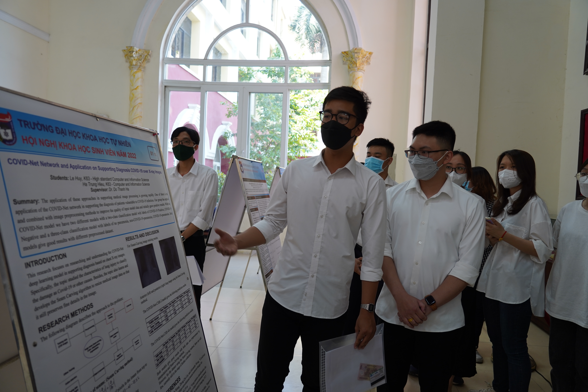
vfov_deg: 53.1
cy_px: 196
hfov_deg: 73.7
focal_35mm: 24
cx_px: 294
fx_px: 392
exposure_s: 1/60
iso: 200
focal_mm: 24
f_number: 4
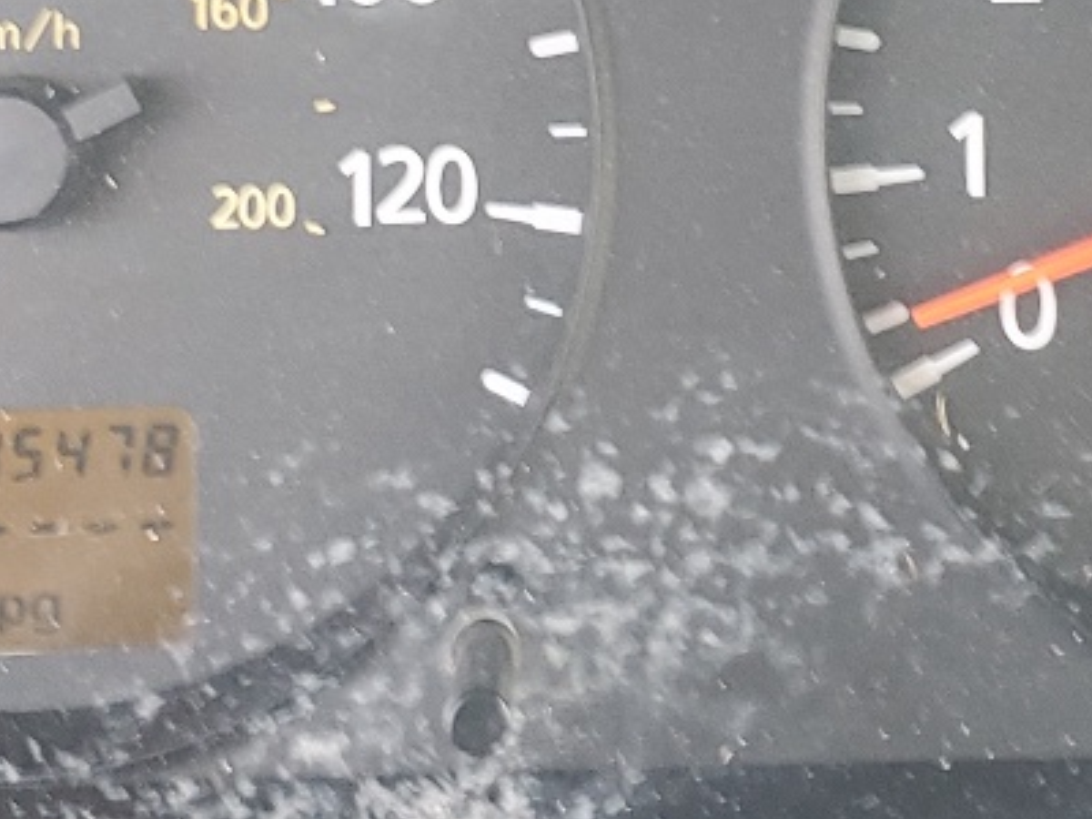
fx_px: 3281
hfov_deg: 18.8
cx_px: 715
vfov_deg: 14.0
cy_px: -33
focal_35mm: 104
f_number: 1.5
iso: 82
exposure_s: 1/60.2
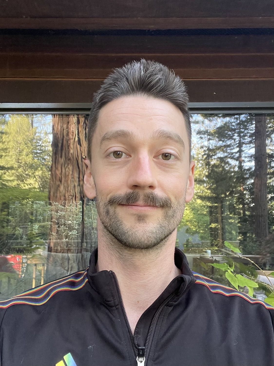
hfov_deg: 46.8
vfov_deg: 60.0
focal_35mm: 30
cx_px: 137
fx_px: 317
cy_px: 183
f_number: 2.2
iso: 125
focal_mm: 2.71
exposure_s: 1/60
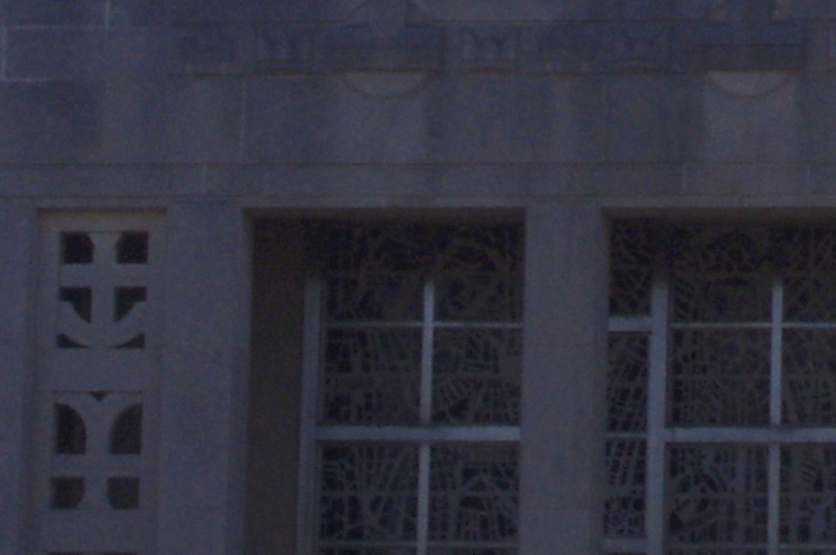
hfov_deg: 8.2
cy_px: -237
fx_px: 5799
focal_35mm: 250
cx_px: 799
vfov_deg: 5.4
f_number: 14
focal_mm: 24.38
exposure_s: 1/200
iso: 200
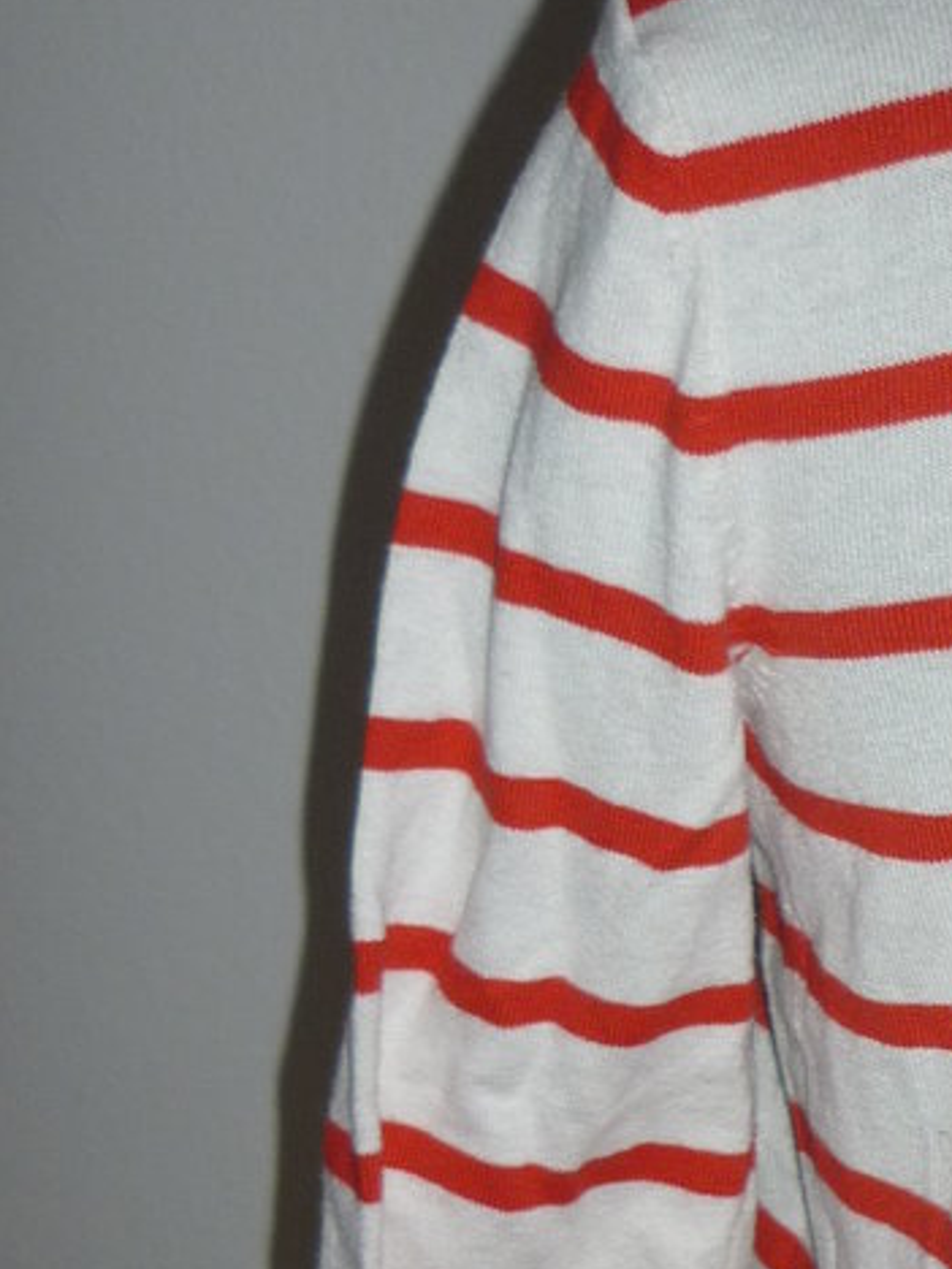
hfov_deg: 14.8
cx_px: 1329
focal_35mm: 94
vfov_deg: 20.7
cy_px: 921
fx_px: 3447
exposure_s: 1/60
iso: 100
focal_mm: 5.5
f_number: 2.8
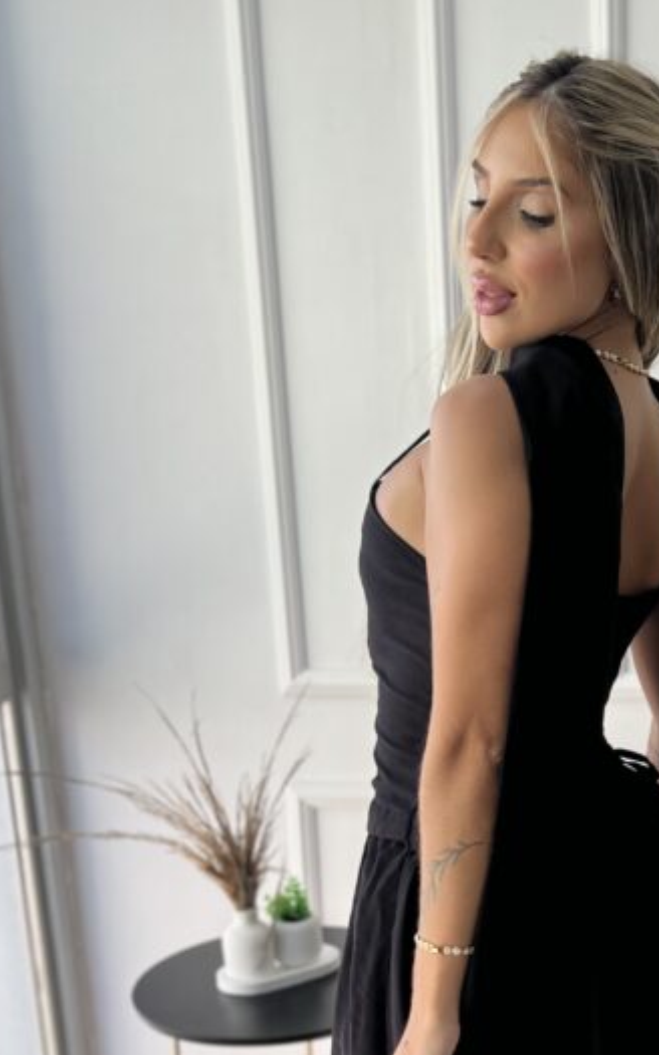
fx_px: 1408
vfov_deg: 39.5
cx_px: 551
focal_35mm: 49
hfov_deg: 25.8
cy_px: 835
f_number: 1.5
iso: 50
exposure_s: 1/361
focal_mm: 5.7
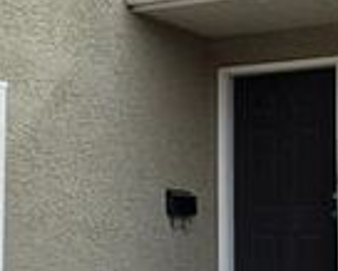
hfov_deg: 17.3
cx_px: 60
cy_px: 153
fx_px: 1101
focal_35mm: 110
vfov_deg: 14.0
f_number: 1.7
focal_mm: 6.3
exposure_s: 1/4434
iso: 80
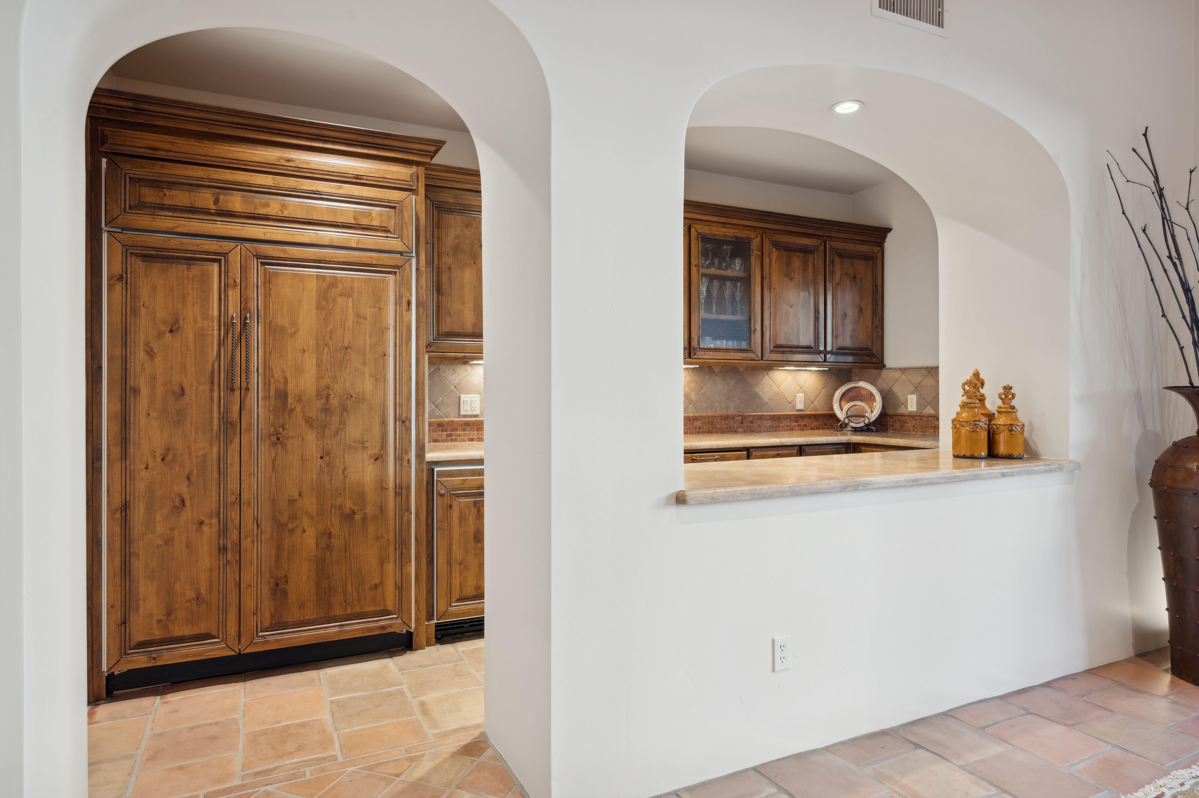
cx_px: 600
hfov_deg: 82.6
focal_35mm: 20
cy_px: 399
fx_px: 682
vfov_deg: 60.6
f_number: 8
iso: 320
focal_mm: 20.5
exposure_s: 1/3.33
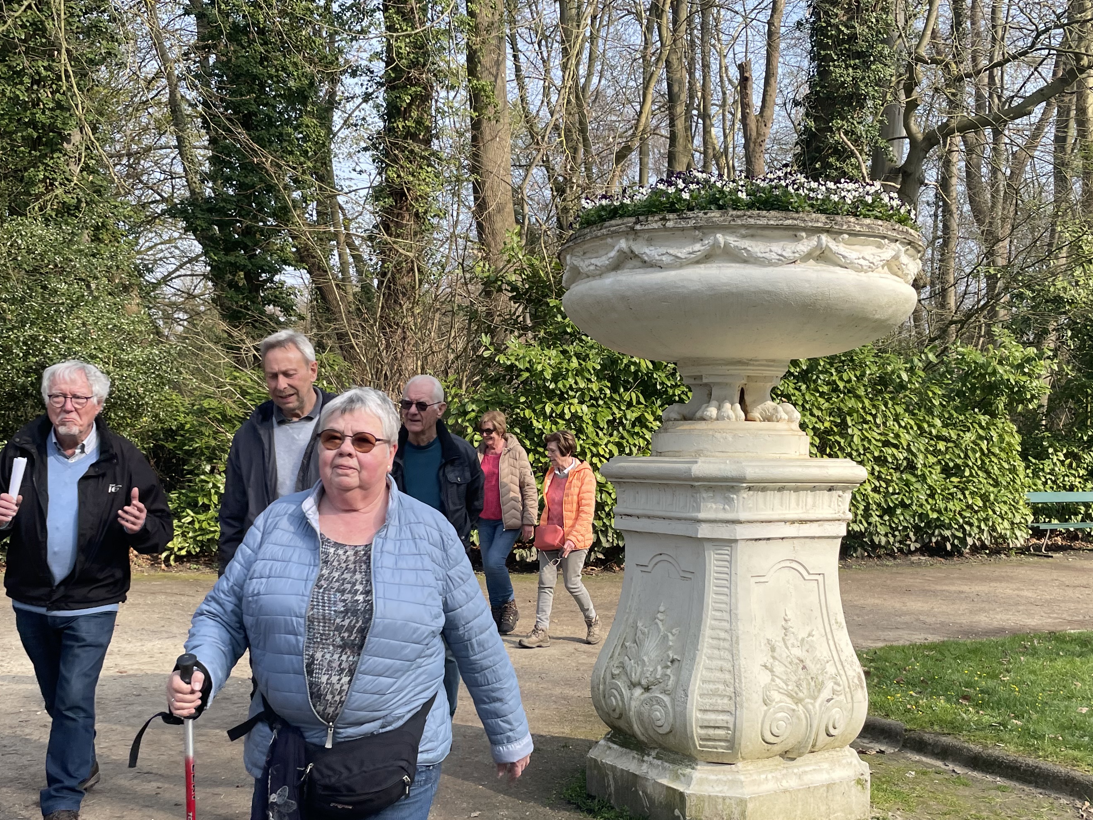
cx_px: 525
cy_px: 487
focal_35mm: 40
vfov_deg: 35.8
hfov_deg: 46.8
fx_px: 1263
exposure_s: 1/1082
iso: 32
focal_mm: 4.2
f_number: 1.6
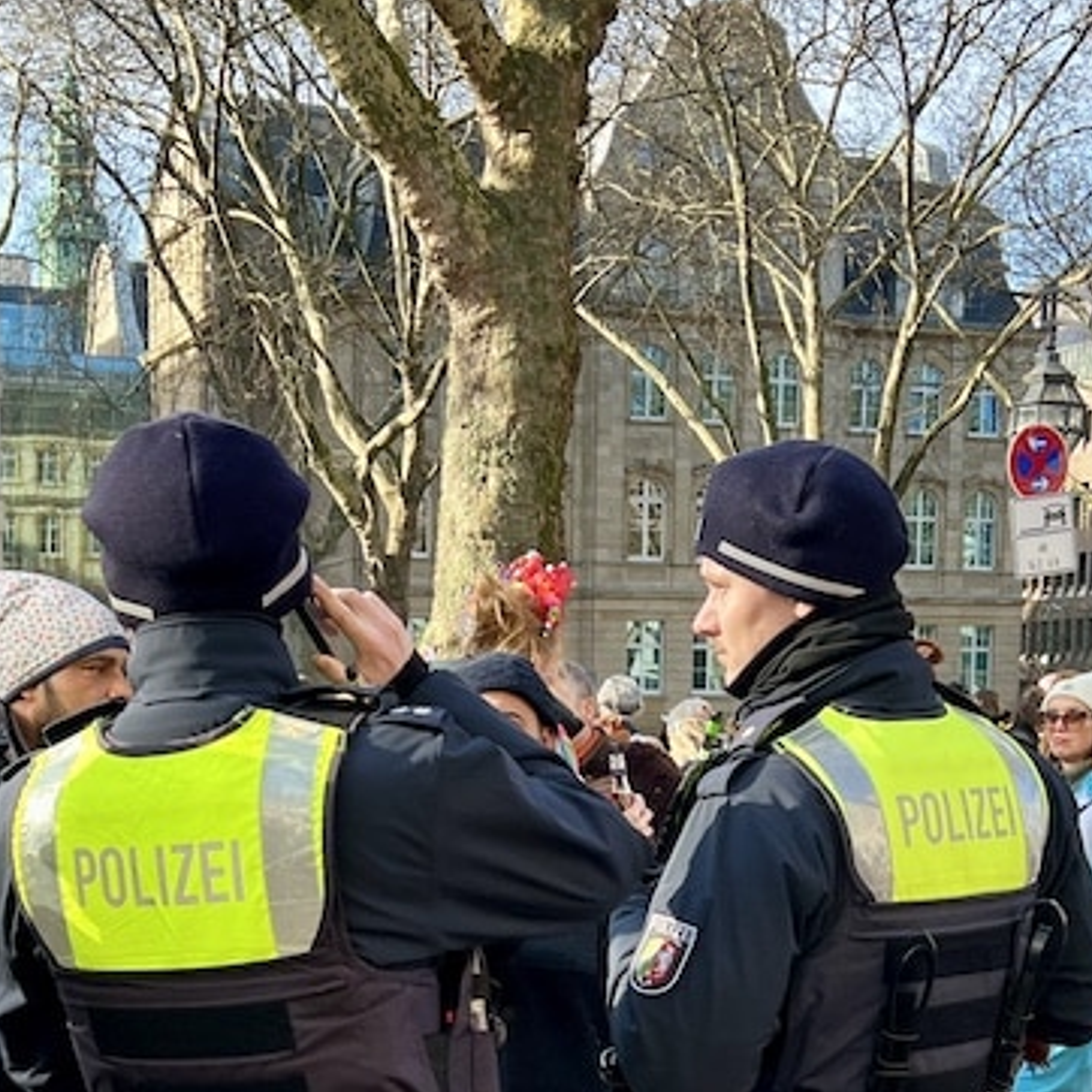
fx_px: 2320
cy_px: 998
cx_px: 413
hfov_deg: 26.4
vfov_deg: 25.6
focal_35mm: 65
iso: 50
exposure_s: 1/418
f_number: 1.5
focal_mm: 5.7
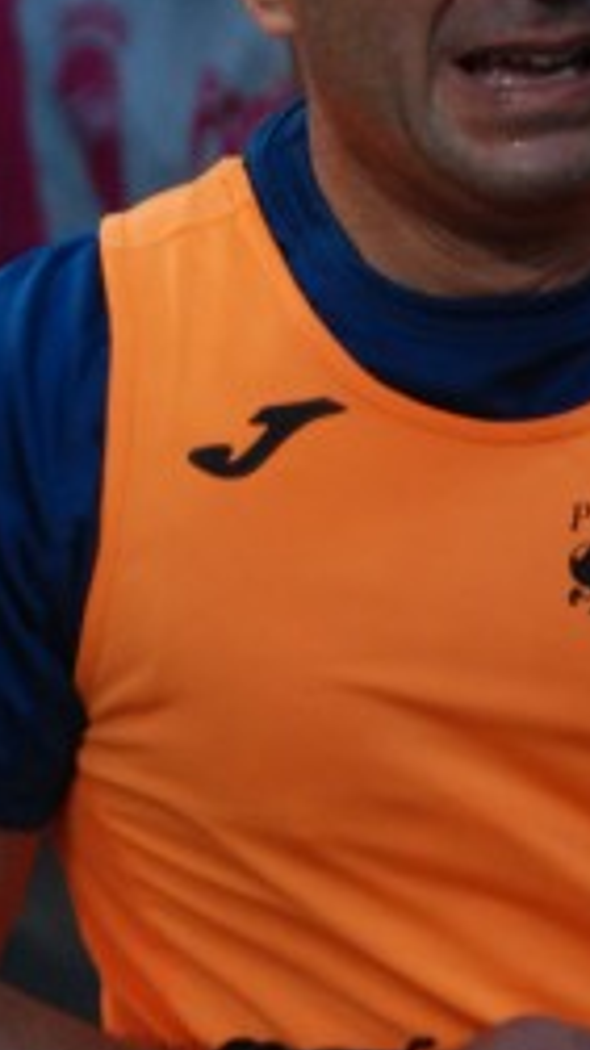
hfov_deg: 4.3
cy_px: 498
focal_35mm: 282
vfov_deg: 7.6
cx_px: 667
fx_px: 7858
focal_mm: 75
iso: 1000
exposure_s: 1/640
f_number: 5.6
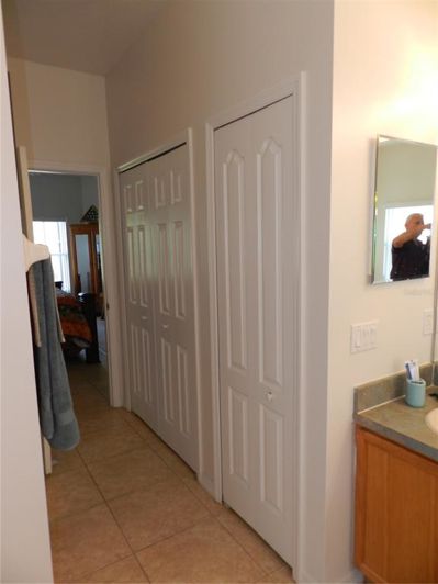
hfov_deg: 58.9
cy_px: 292
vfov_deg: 73.9
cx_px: 219
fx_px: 388
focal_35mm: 23
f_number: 3.4
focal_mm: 4
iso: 160
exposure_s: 1/40
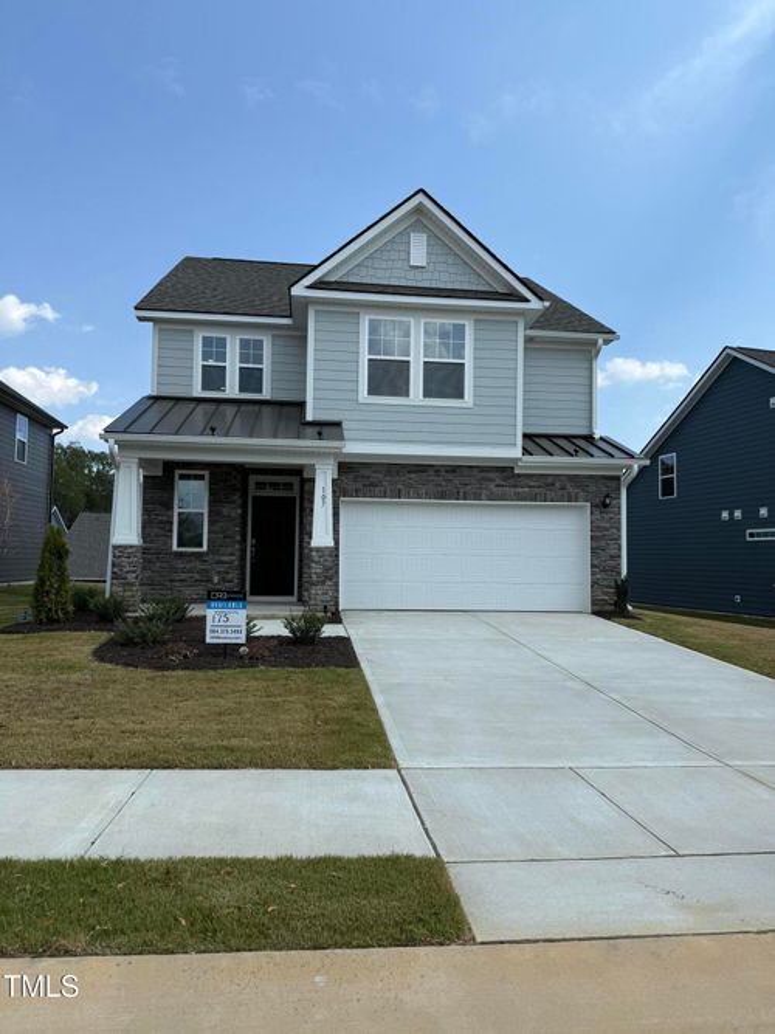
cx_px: 388
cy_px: 517
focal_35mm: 24
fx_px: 717
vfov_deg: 71.6
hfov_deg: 56.8
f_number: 1.78
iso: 80
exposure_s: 1/4673
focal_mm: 6.76
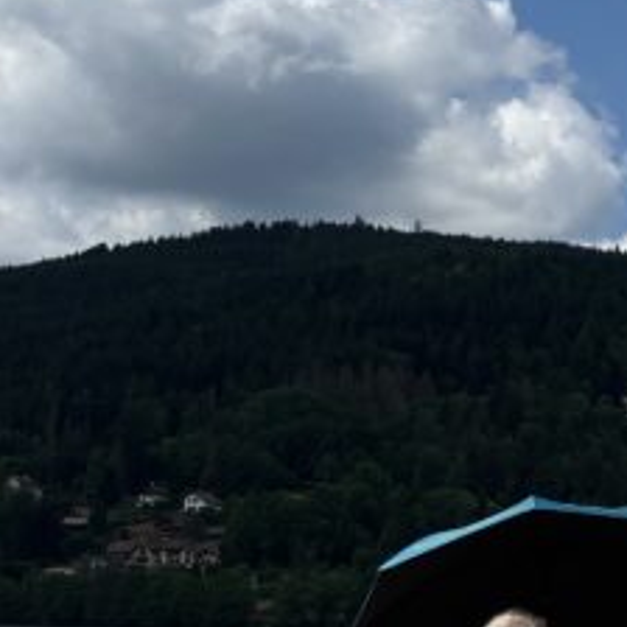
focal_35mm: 113
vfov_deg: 15.4
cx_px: 893
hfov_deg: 14.5
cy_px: 456
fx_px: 2316
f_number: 1.8
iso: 32
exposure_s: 1/2703
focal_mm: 3.99
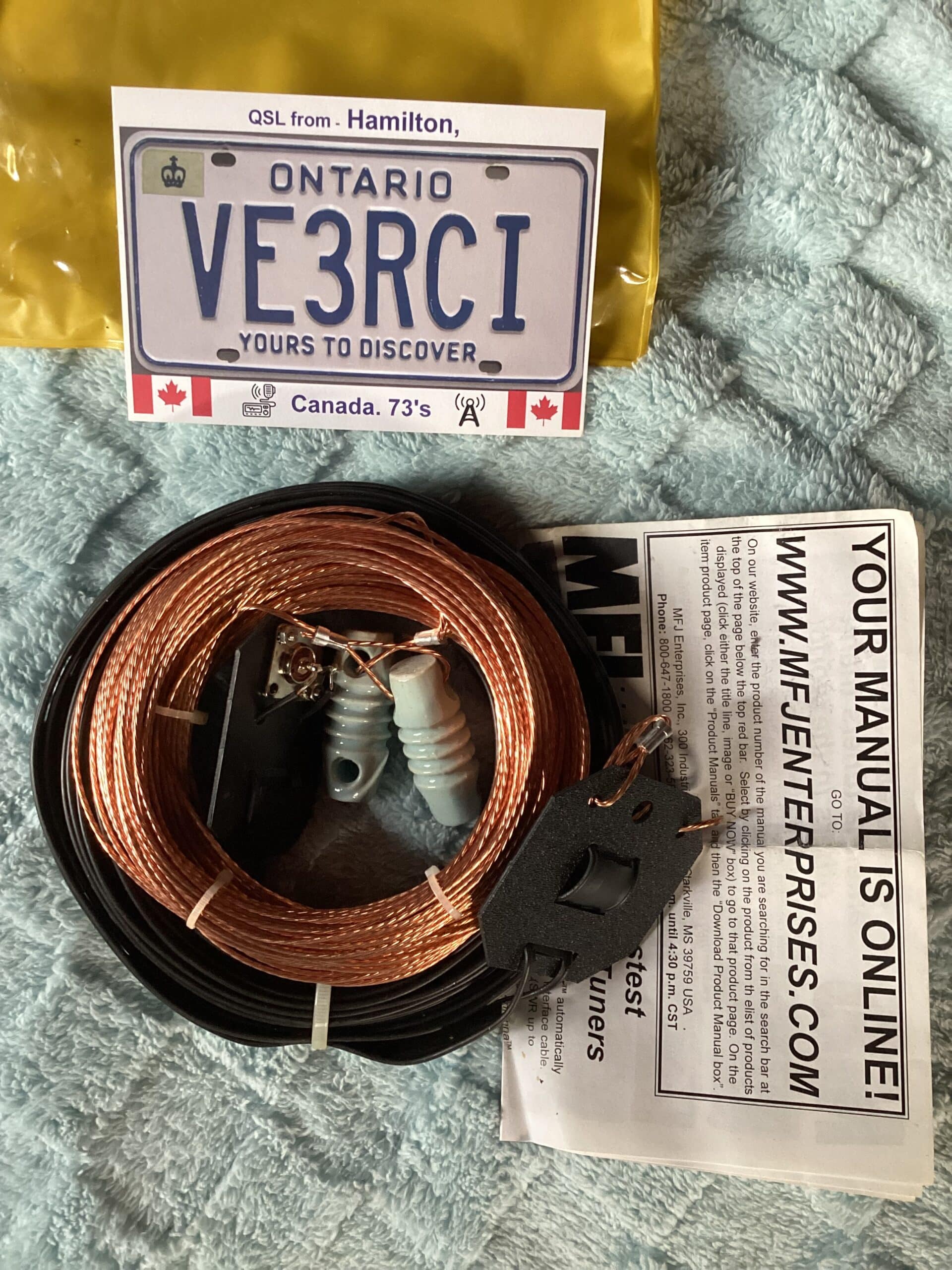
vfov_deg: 58.4
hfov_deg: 45.4
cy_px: 635
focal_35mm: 31
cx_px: 476
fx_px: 1137
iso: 250
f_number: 2.4
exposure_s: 1/60
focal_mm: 3.3
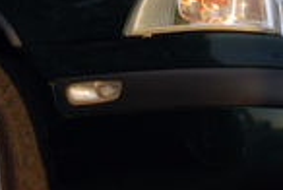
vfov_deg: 5.9
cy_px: -105
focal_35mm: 230
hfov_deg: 8.9
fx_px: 1813
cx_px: 299
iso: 320
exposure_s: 1/400
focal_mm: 35
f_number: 8
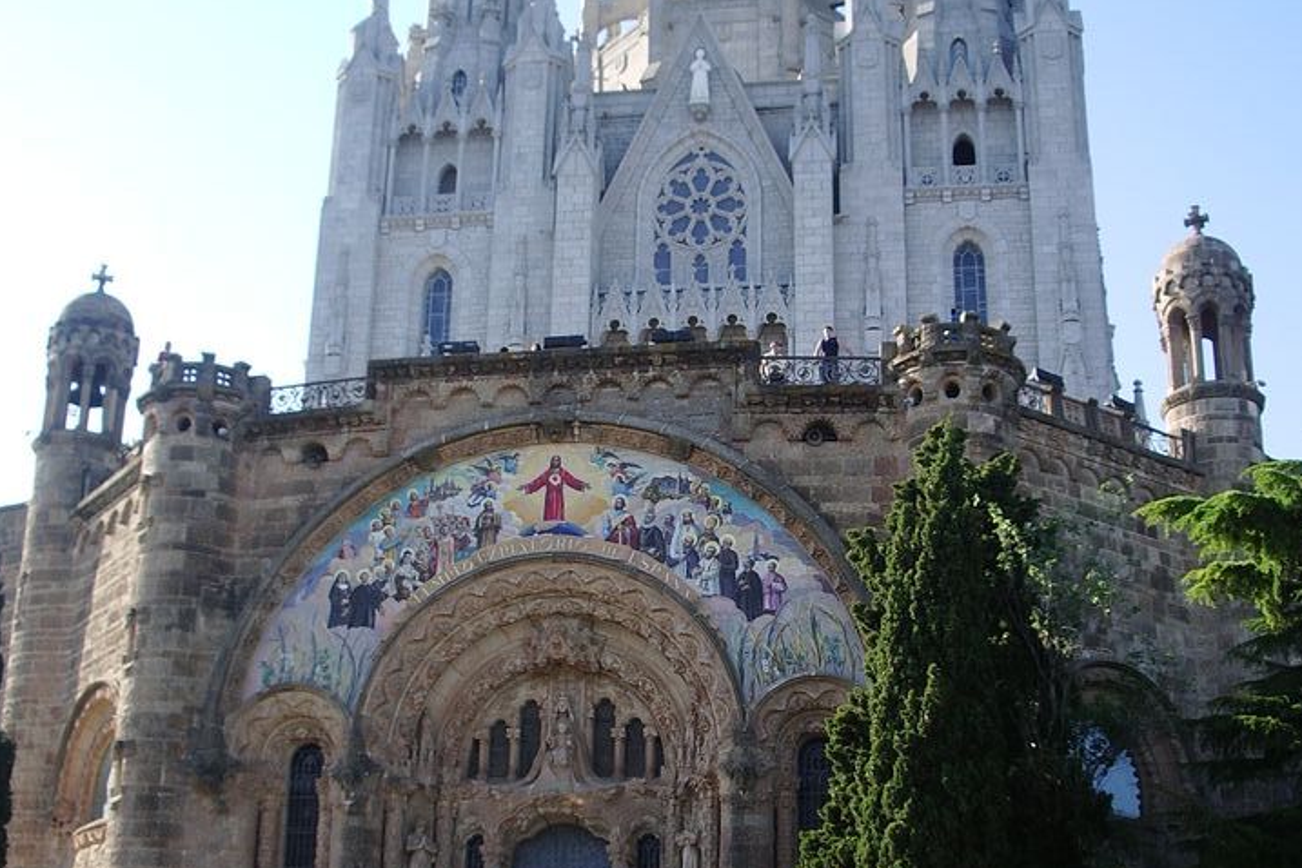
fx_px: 1881
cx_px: 661
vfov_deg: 25.9
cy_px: 545
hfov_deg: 38.2
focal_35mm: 52
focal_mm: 5.8
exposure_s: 1/125
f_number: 4.3
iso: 50
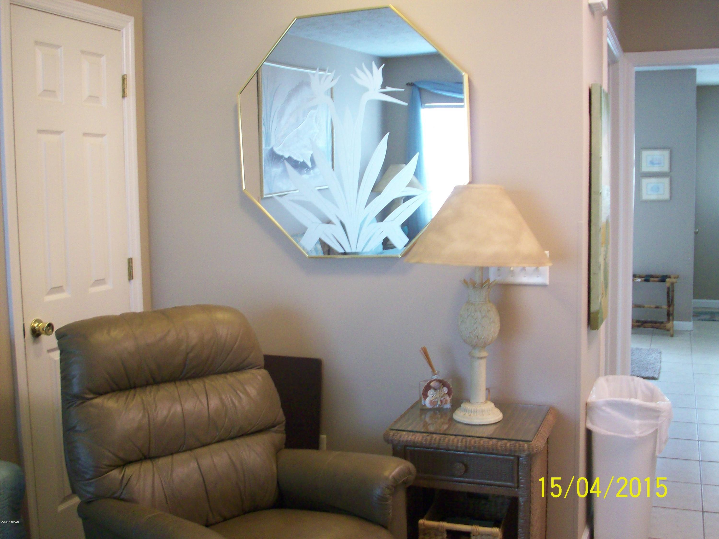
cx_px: 360
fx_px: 769
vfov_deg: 38.7
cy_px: 270
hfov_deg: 50.1
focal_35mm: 37
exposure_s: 1/13.2
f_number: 2.8
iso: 160
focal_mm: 6.2
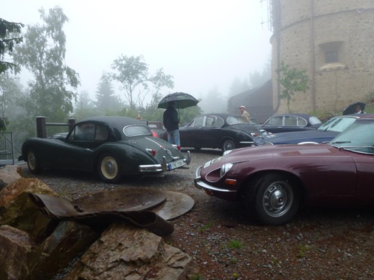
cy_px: 140
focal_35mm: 24
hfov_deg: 71.6
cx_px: 187
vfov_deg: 56.8
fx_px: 259
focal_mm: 4.3
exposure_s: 1/500
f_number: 3.3
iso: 100
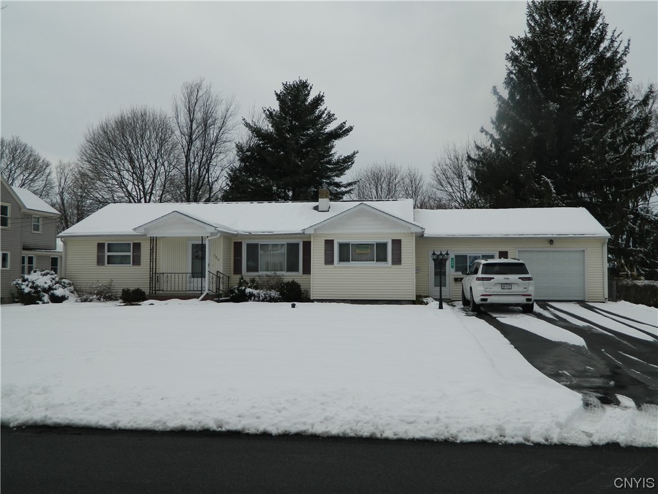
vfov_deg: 45.4
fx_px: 589
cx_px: 329
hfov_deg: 58.4
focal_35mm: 31
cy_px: 247
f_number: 9.1
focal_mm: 5.6
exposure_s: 1/400
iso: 80
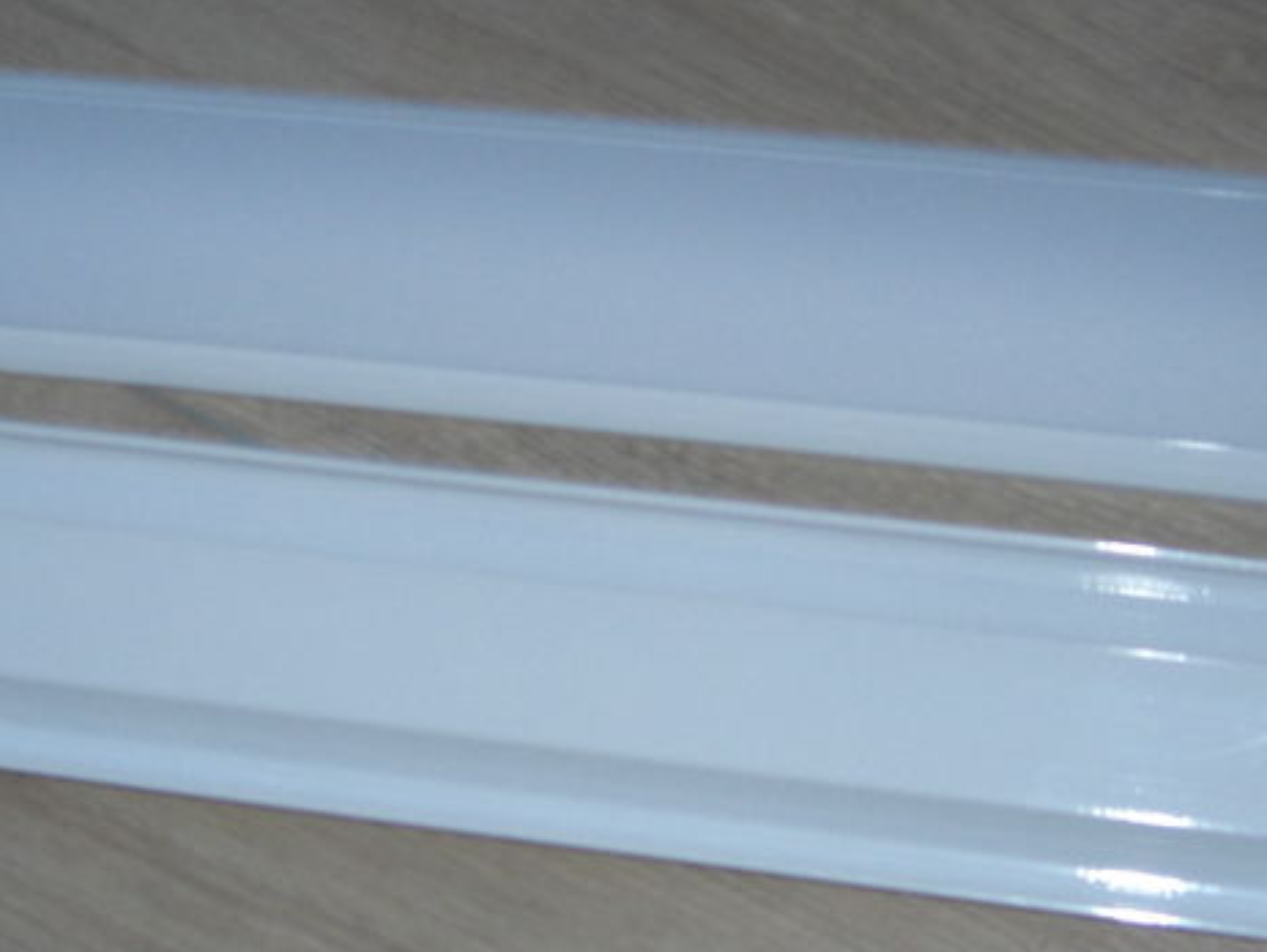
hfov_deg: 23.7
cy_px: 626
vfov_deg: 18.0
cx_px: 446
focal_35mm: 82
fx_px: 3004
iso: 200
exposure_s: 1/60
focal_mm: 7.9
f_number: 2.8
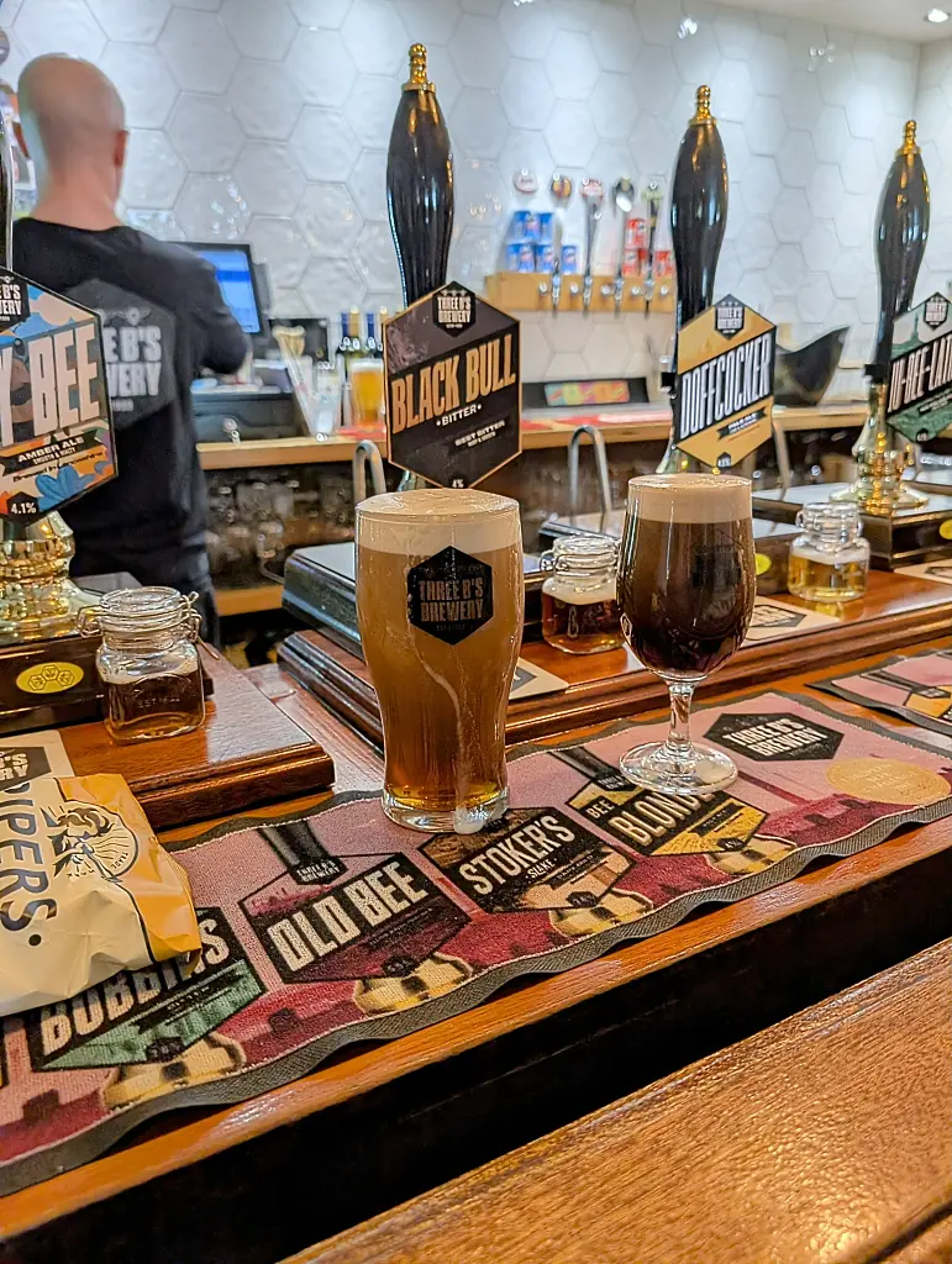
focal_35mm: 24
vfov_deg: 71.5
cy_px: 632
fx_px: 878
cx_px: 476
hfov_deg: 56.9
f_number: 1.68
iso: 104
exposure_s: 1/33.3
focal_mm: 6.9
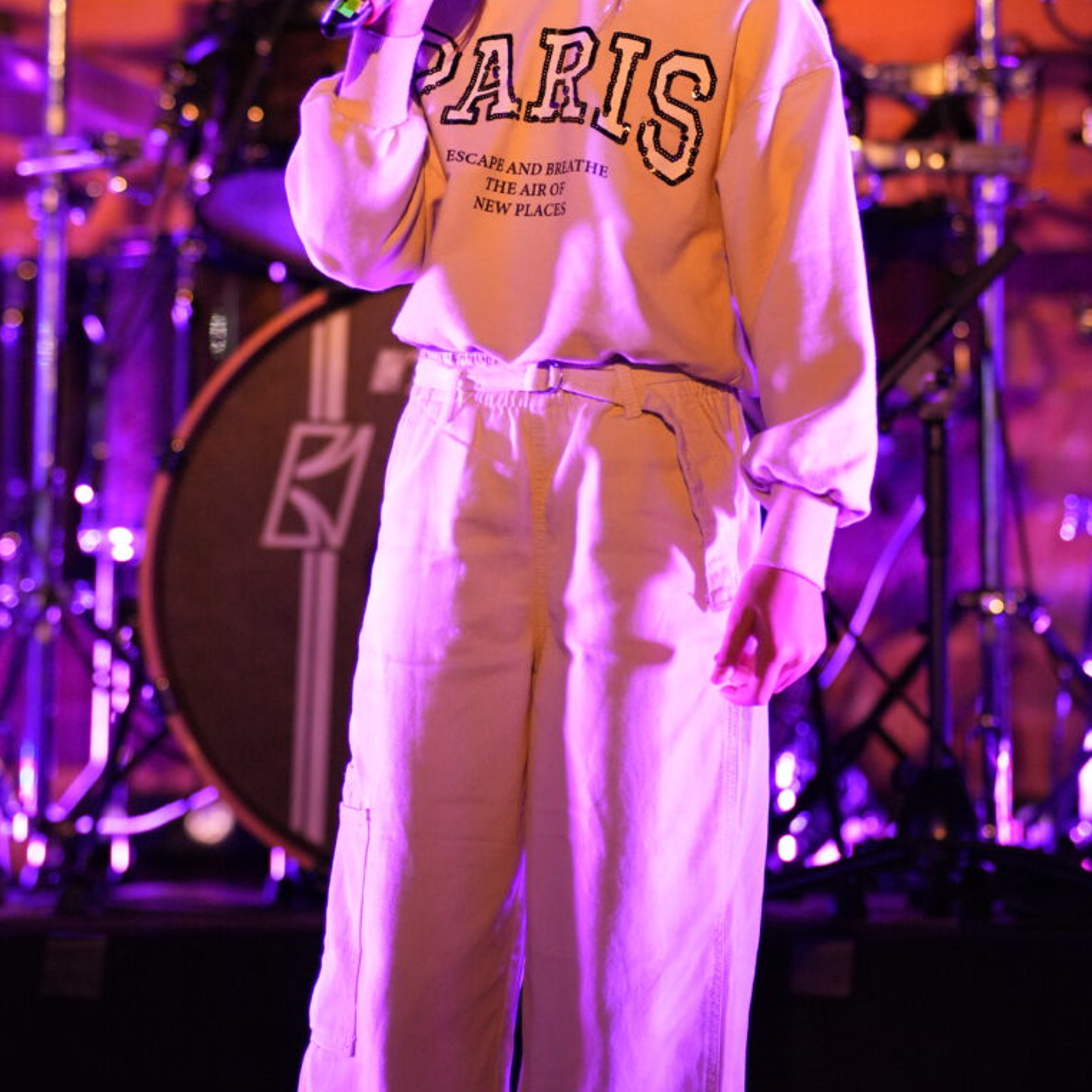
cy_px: 291
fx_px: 5840
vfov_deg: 10.7
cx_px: 548
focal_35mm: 164
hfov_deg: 10.7
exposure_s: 1/250
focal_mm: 85
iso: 2500
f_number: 1.8
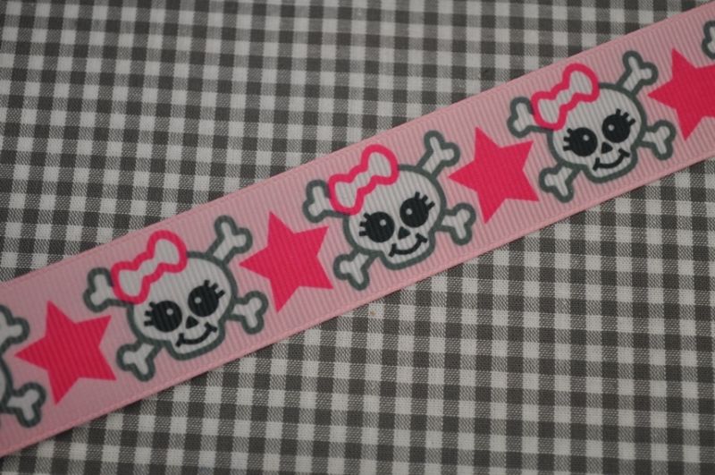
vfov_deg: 19.7
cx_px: 358
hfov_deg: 29.3
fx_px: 1368
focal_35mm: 69
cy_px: 238
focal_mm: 46
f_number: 5.3
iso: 450
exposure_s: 1/60
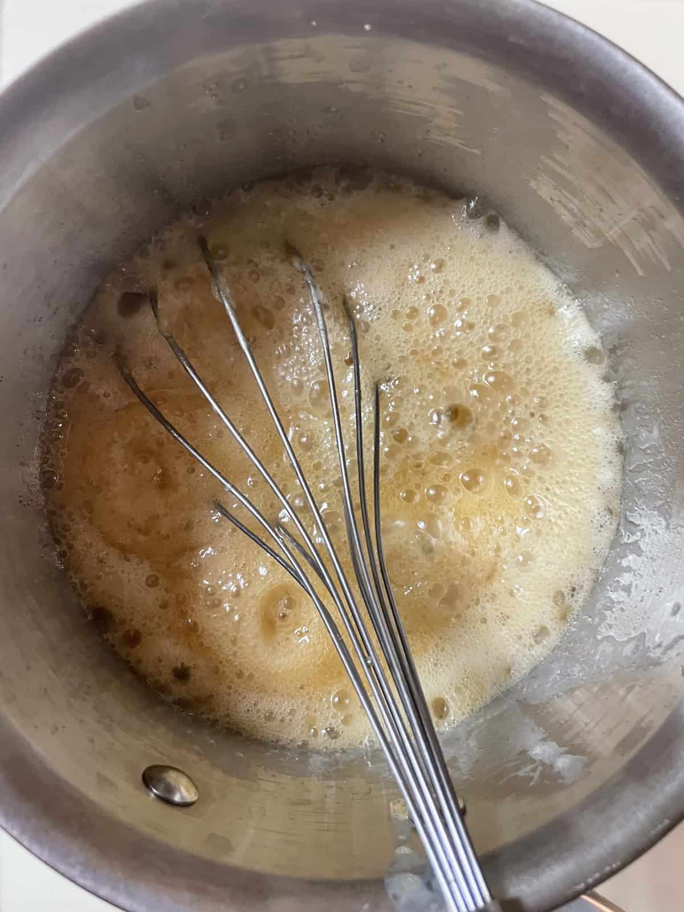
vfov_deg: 67.3
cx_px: 342
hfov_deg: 53.1
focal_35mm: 26
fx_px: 685
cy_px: 456
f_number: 1.6
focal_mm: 4.2
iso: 250
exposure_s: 1/60
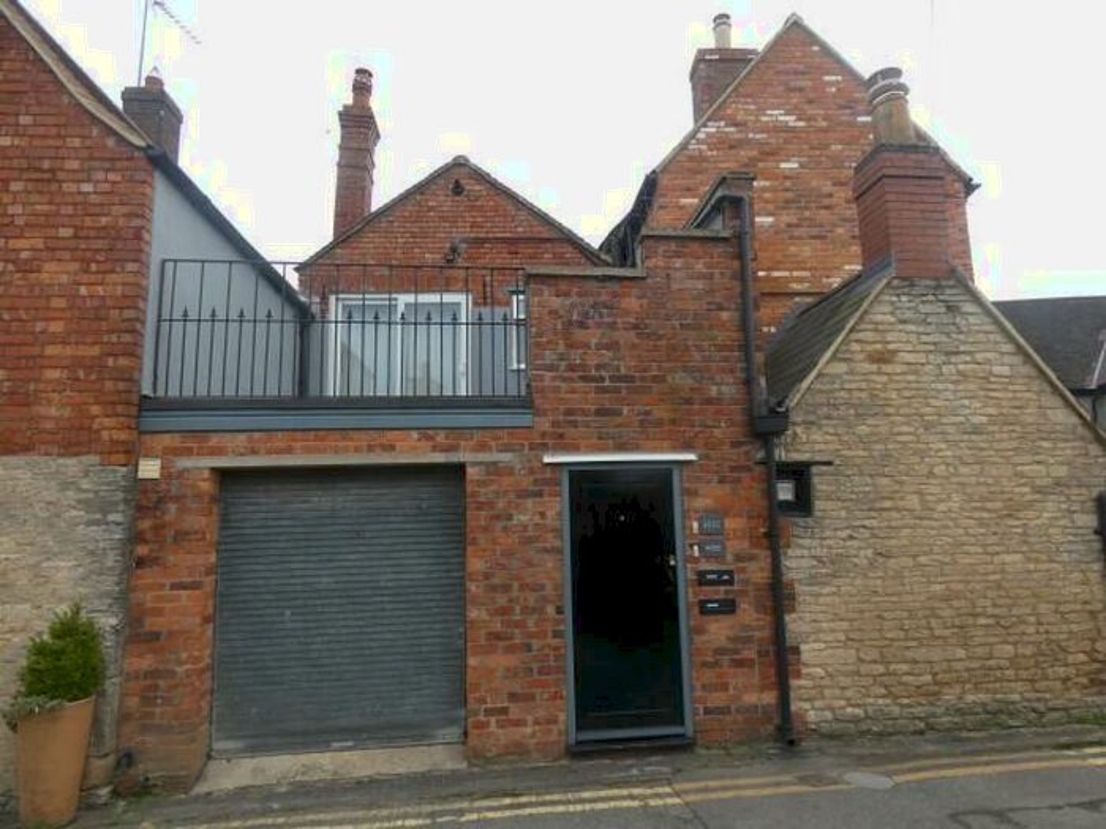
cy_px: 414
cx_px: 553
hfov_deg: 81.7
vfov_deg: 66.0
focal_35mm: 20
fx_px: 639
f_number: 2.8
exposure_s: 1/200
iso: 80
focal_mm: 3.6
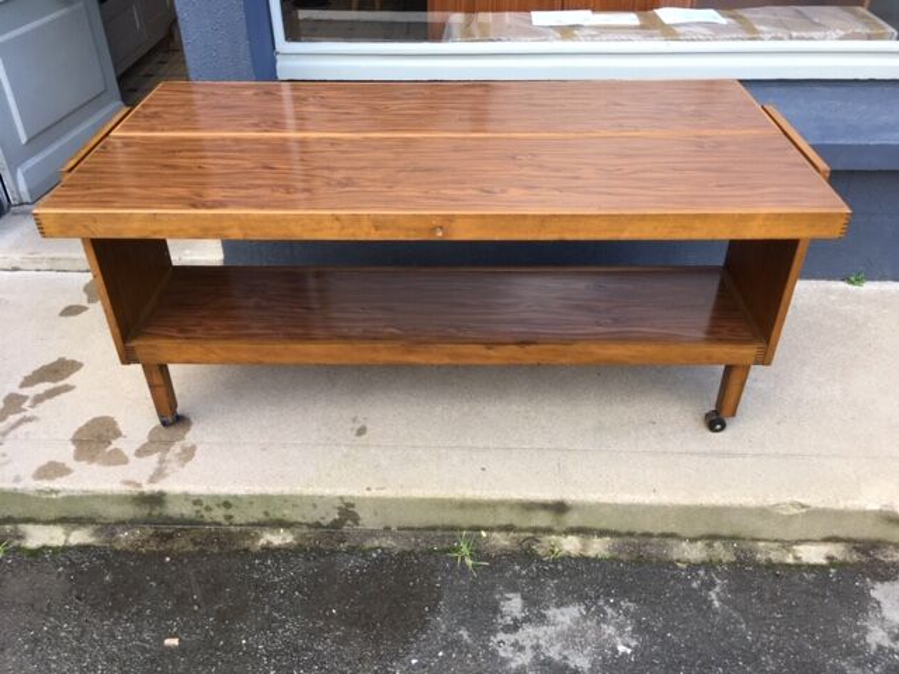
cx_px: 450
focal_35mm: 29
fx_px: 753
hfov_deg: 61.7
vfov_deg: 48.2
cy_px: 337
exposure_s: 1/100
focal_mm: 4.15
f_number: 2.2
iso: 40
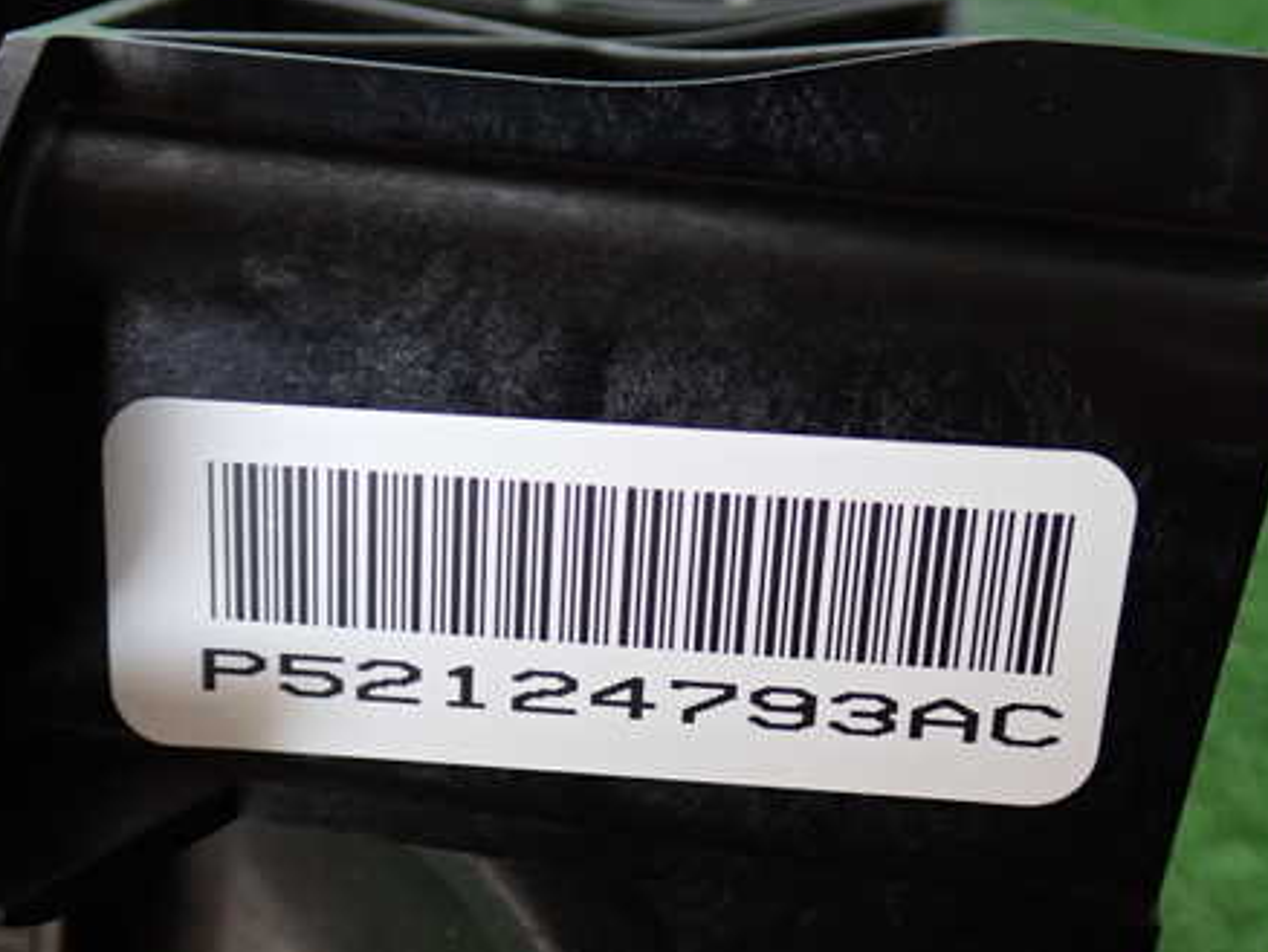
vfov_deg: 28.0
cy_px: 558
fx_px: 1906
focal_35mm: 52
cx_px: 504
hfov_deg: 36.7
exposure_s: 1/40
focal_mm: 6.83
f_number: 2.7
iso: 250
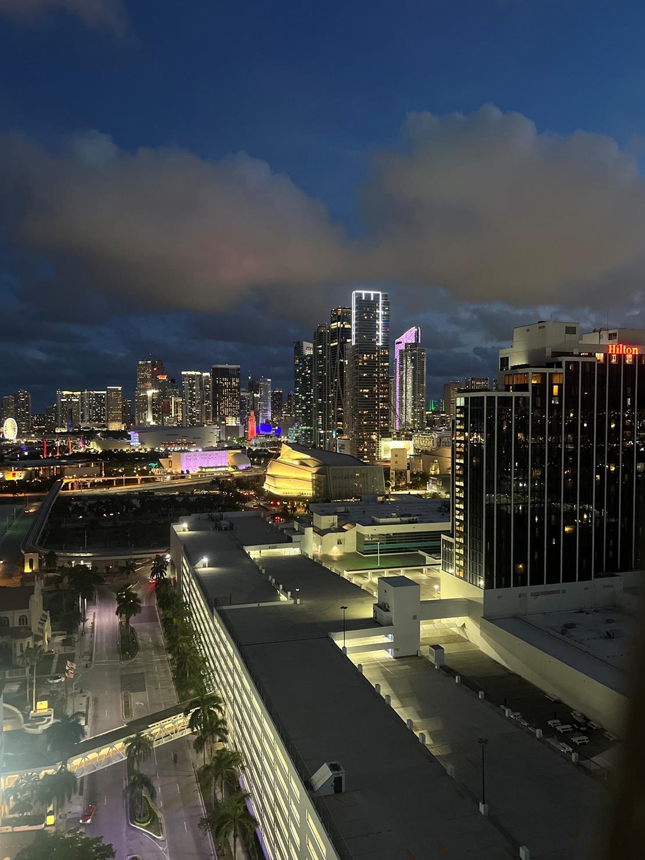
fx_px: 671
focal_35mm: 27
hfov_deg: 51.3
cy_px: 435
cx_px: 316
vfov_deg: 65.3
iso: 500
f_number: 1.5
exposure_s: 1/30
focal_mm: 5.7
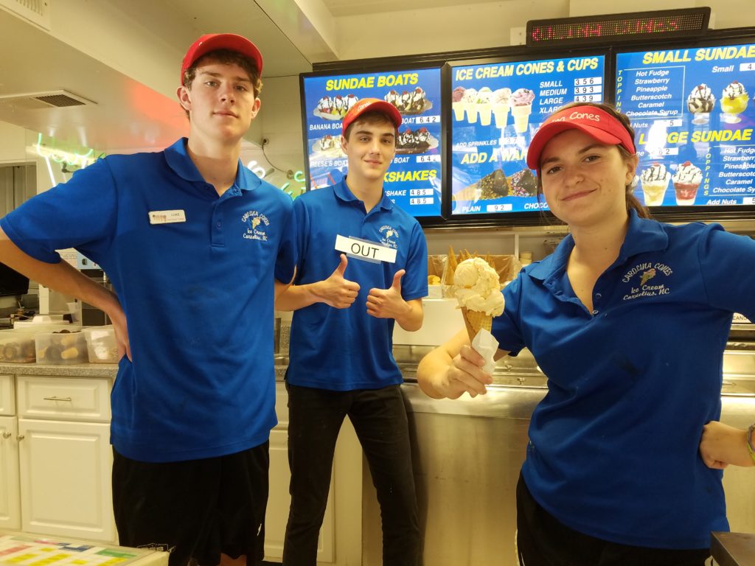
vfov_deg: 53.1
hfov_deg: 67.3
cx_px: 378
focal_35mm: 26
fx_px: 567
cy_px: 283
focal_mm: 4.2
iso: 100
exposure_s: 1/60
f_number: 1.7
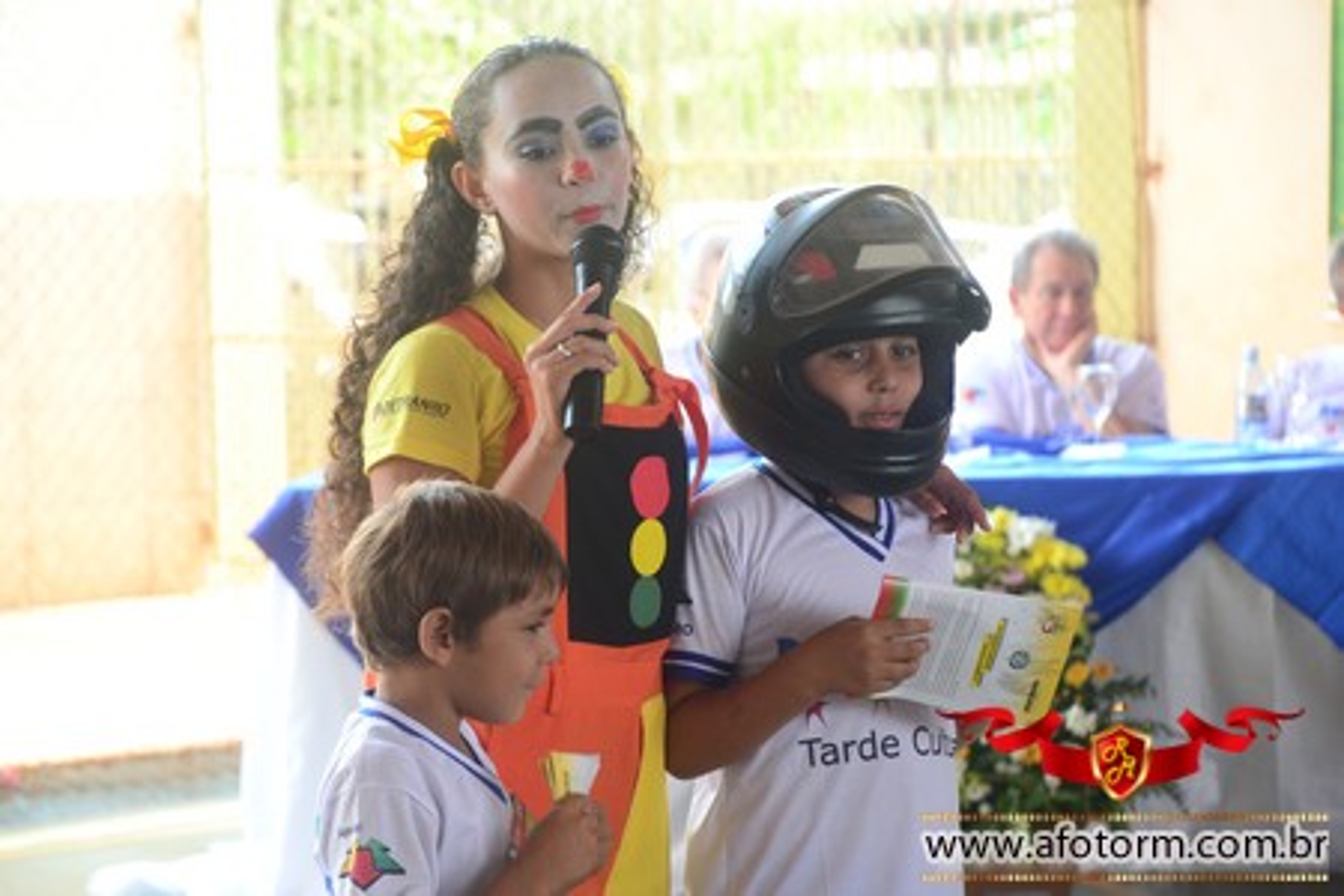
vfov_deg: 8.7
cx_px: 672
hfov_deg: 13.0
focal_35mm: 158
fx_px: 5880
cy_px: 448
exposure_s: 1/100
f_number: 5.6
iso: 400
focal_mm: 105
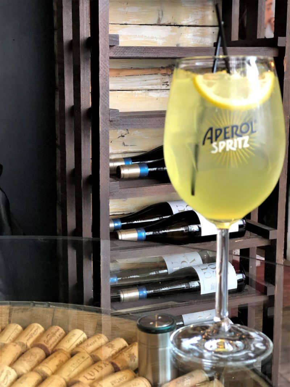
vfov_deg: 33.8
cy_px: 194
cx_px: 145
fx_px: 637
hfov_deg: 25.7
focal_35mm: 57
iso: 320
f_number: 2.8
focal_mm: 6.6
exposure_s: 1/33
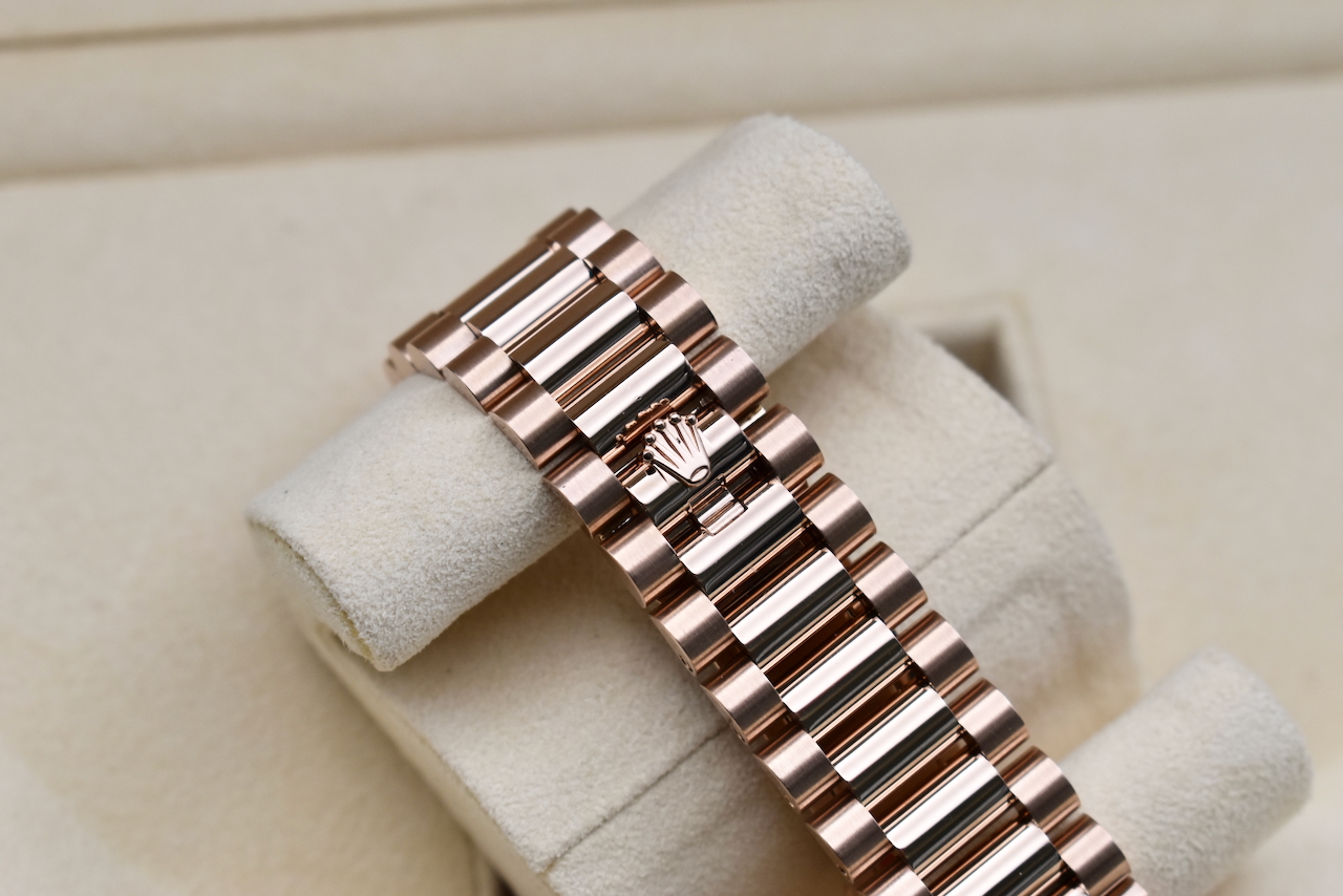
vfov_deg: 16.6
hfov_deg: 24.6
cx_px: 672
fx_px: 3078
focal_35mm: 82
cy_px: 448
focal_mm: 55
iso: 400
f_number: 7.1
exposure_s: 1/125
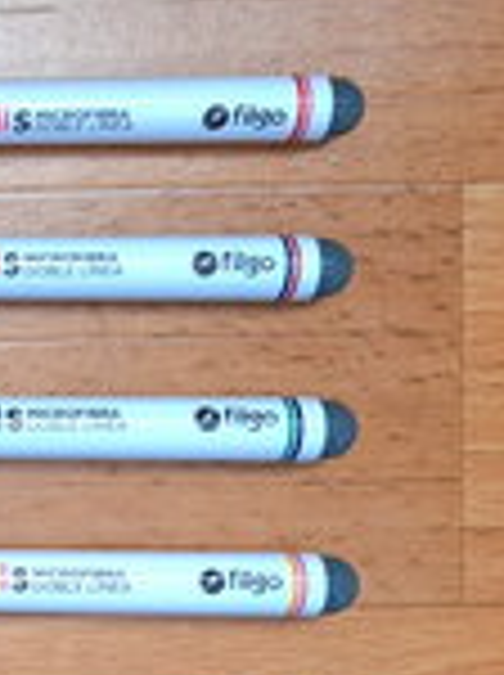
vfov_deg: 23.7
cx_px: -387
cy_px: 466
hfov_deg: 15.5
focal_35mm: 82
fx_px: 1596
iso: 200
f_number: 1.8
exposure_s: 1/50
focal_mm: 5.54
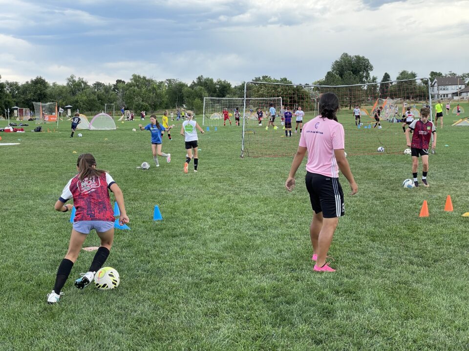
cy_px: 176
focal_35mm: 52
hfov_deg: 36.8
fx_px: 705
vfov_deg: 28.0
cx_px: 234
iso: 25
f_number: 2
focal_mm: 6
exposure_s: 1/335
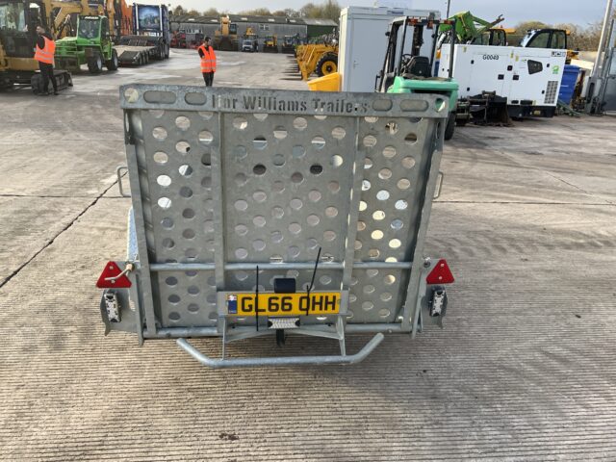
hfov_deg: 61.7
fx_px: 516
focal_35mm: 29
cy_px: 231
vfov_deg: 48.2
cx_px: 308
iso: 16
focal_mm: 3
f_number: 1.8
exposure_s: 1/253
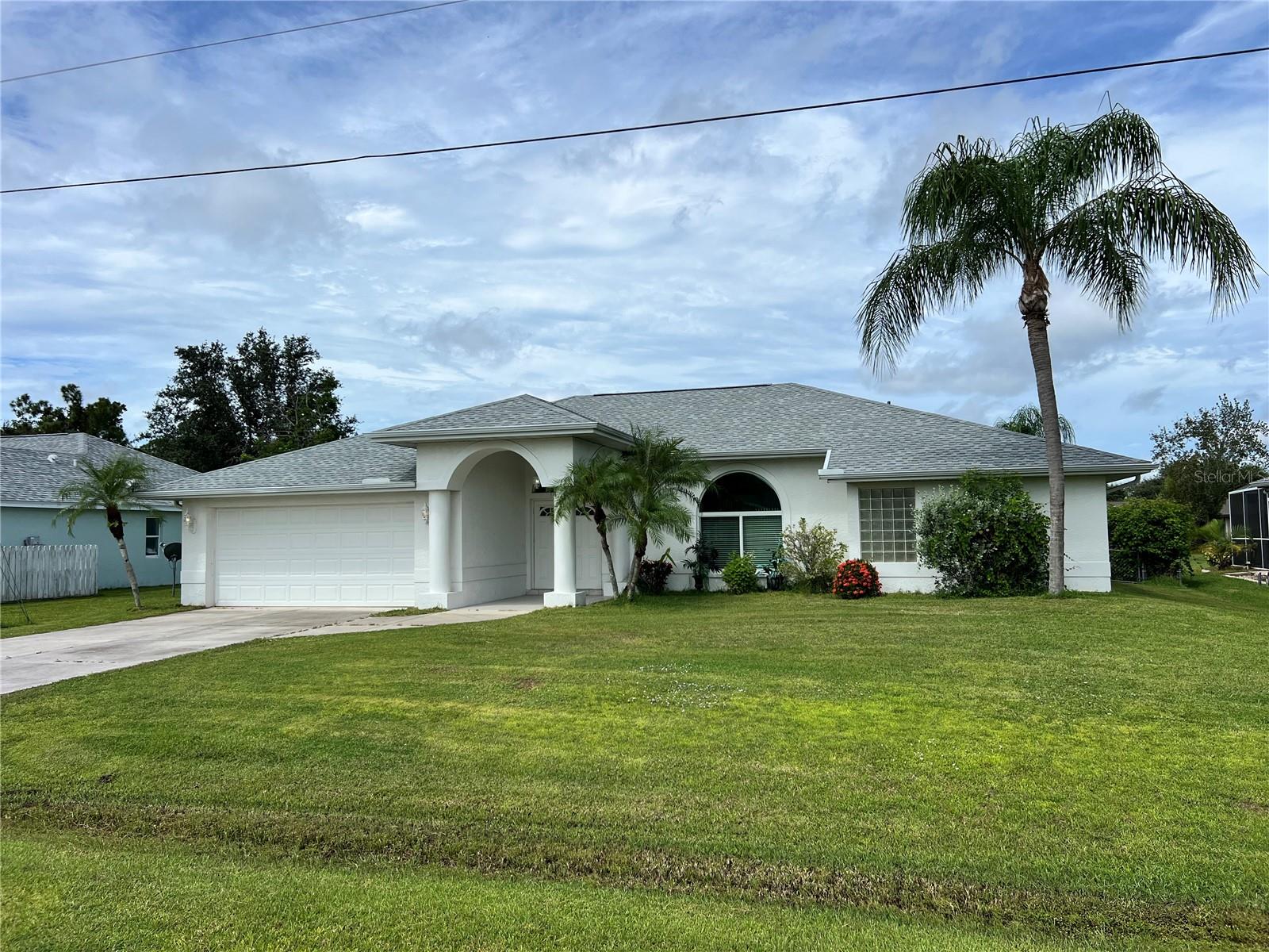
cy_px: 476
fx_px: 953
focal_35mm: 26
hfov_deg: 67.3
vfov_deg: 53.1
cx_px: 634
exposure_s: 1/6993
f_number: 1.5
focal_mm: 5.7
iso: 50
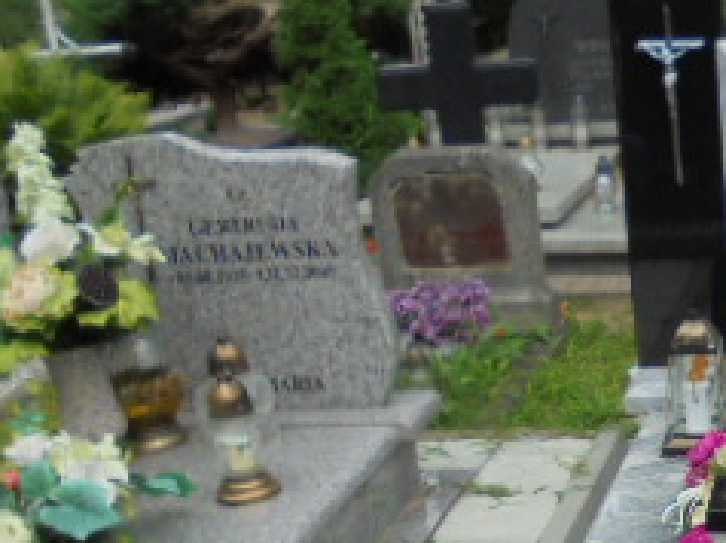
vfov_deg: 20.5
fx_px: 1467
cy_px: 491
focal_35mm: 70
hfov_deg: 25.7
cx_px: 802
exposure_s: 1/320
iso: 100
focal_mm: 4.6
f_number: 3.5
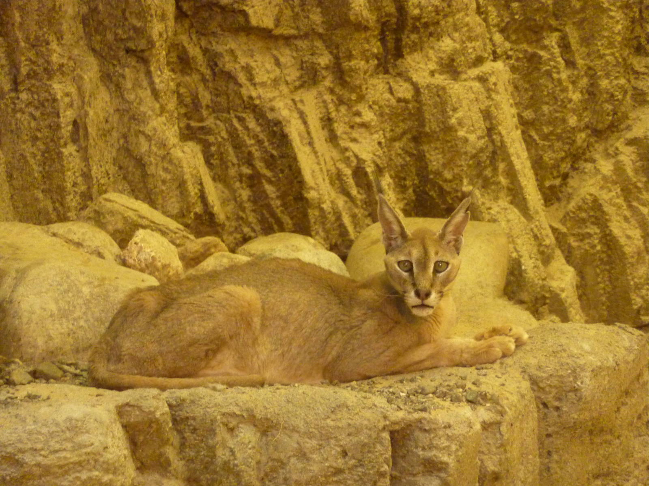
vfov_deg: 5.0
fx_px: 5625
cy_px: 243
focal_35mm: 300
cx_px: 324
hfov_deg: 6.6
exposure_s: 1/40
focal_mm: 49.2
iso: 800
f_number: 4.9
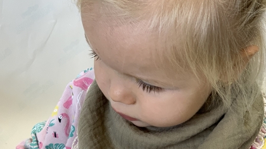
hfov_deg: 23.7
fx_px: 635
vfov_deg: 13.4
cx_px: 132
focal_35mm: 90
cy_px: 124
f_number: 2.4
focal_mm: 6
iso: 80
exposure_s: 1/50
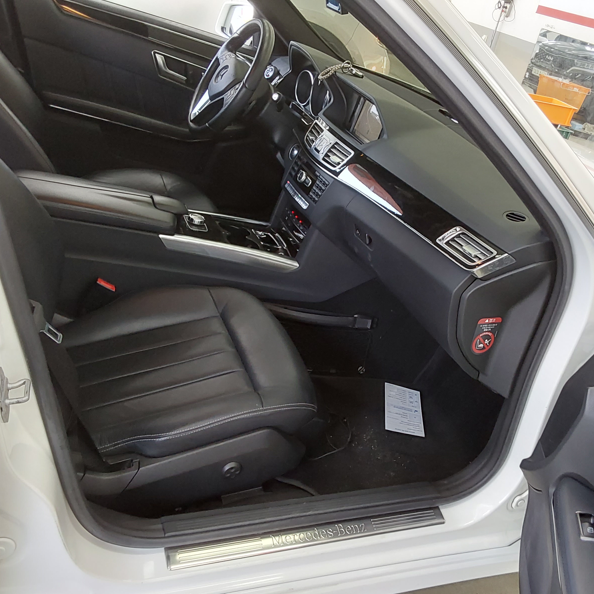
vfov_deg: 48.4
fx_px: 660
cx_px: 365
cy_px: 305
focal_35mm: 34
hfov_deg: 48.1
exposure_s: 1/60
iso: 125
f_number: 1.9
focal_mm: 2.91
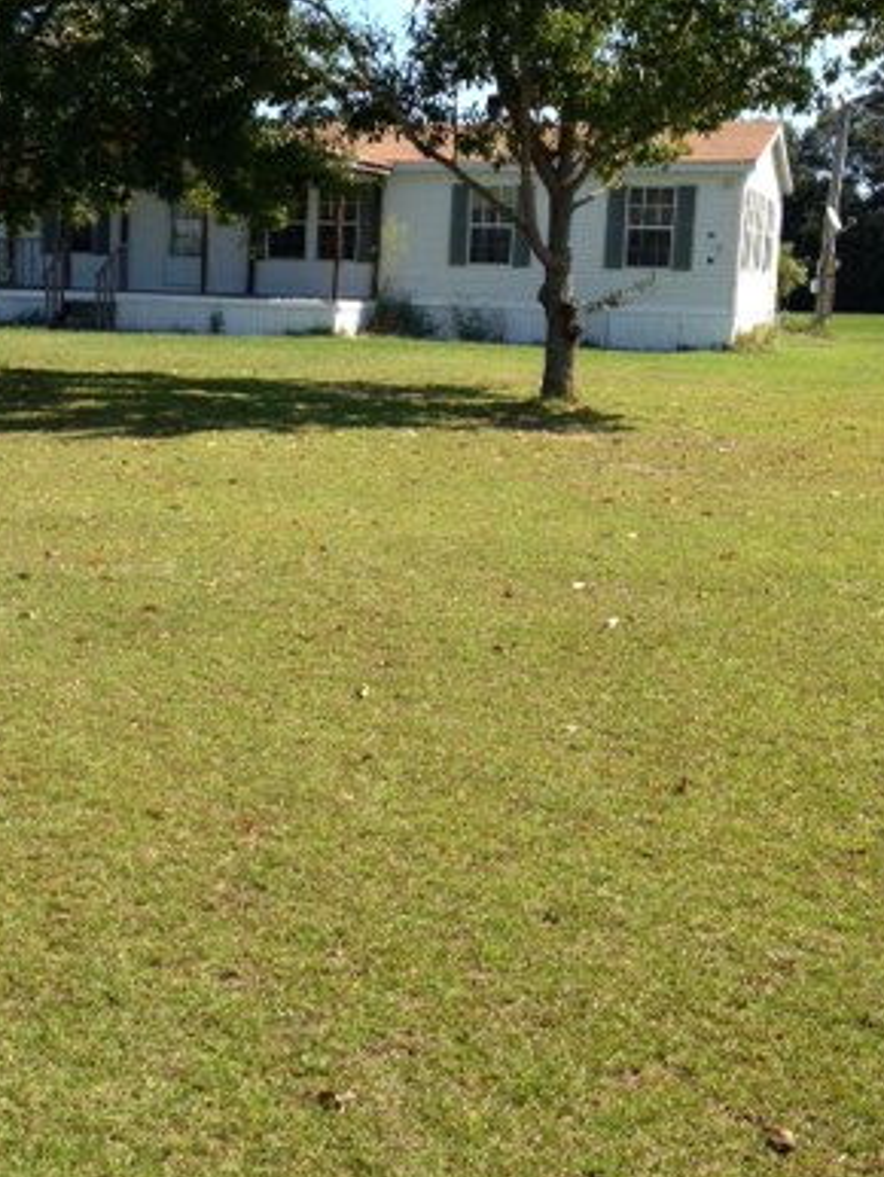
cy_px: 482
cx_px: 201
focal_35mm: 58
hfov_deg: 24.9
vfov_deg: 33.1
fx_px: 1973
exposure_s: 1/986
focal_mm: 4.28
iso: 50
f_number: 2.4
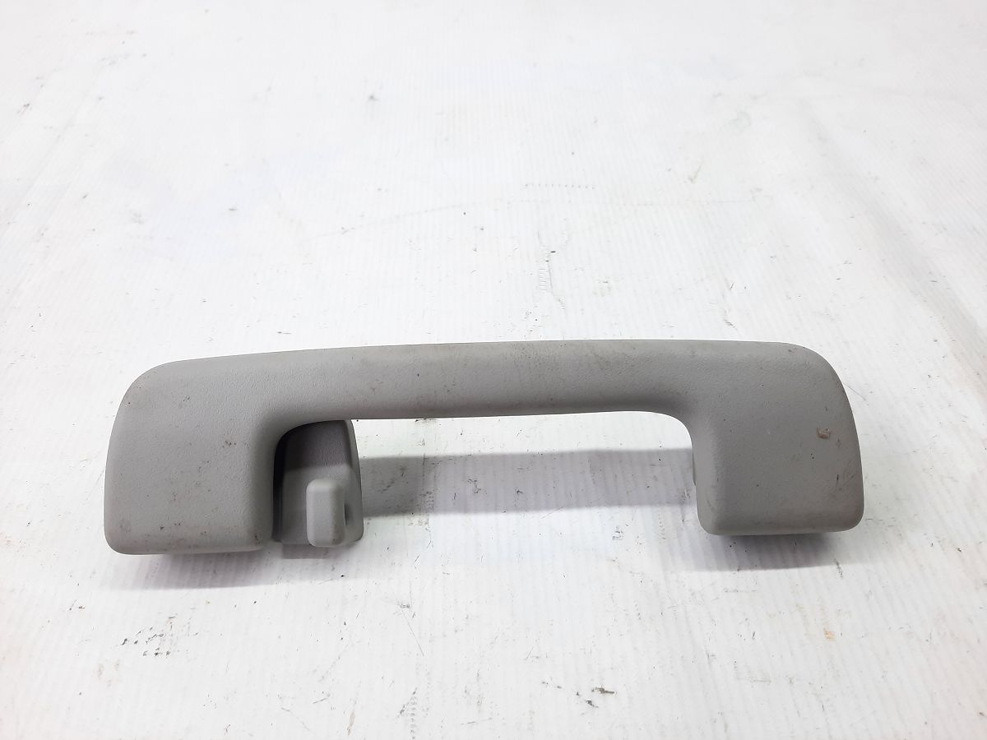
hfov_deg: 69.4
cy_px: 370
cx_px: 494
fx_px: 713
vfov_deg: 54.9
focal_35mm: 25
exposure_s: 1/50
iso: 64
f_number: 2
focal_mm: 4.6
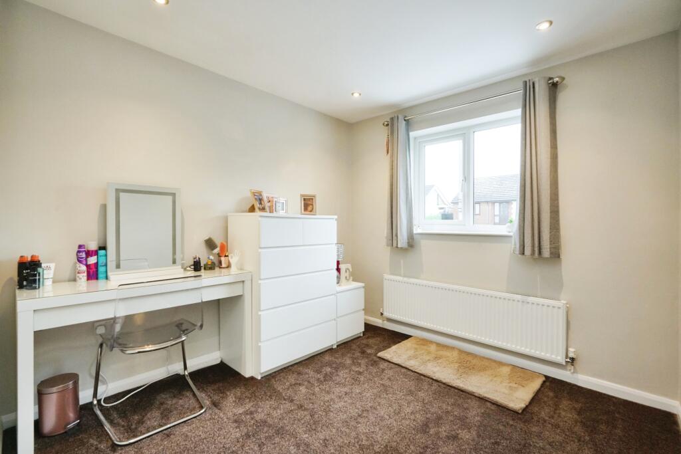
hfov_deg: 96.7
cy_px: 227
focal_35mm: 16
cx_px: 340
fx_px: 303
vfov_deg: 73.8
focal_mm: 16
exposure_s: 1/80
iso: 2000
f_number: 9
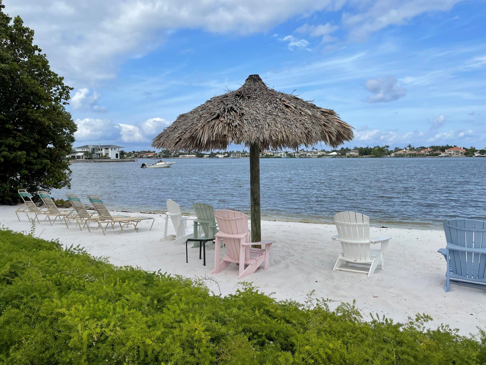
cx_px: 243
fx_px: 365
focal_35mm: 26
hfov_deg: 67.3
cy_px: 182
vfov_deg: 53.1
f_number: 1.6
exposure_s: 1/4464
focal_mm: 4.2
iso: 32
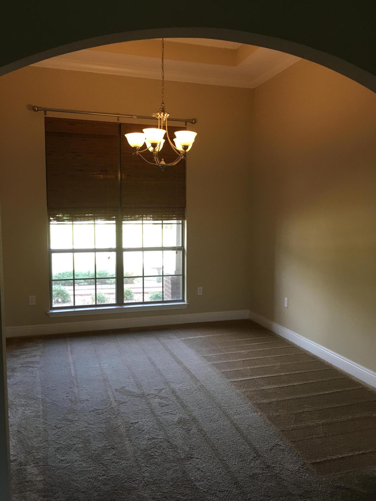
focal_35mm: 29
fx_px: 420
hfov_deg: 48.2
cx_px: 188
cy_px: 250
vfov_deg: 61.7
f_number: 2.2
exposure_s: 1/30
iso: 40
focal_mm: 4.15
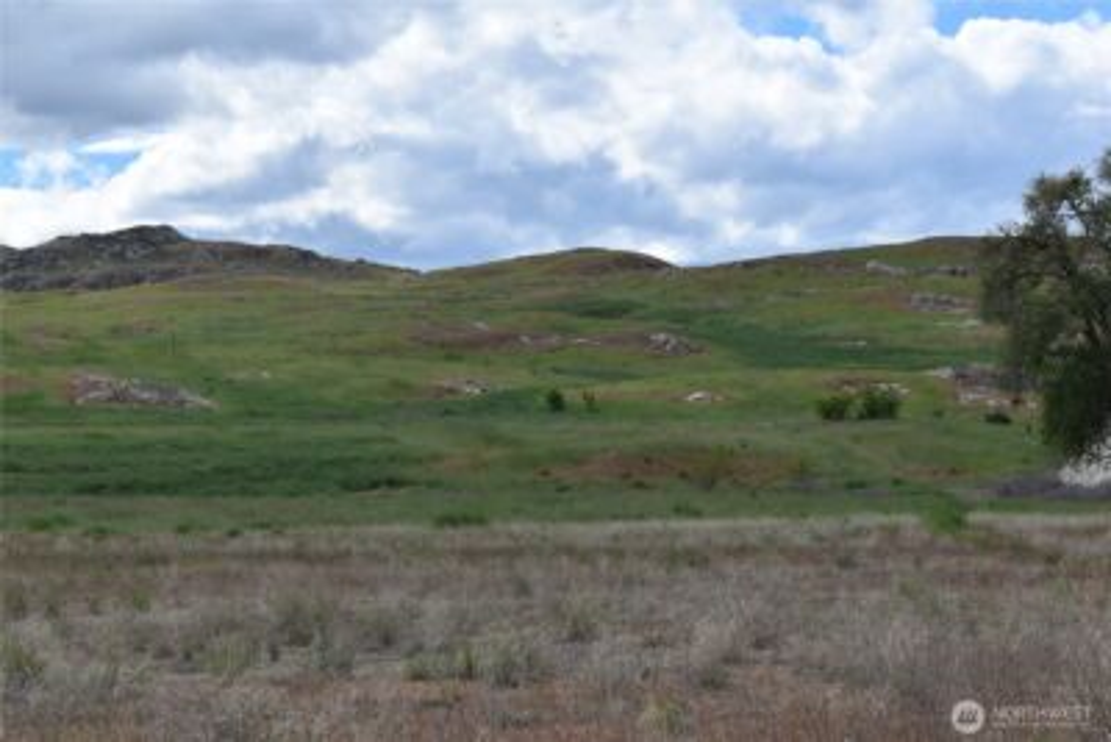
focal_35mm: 82
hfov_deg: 24.6
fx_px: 2547
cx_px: 556
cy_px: 371
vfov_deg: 16.6
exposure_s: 1/320
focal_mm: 55
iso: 100
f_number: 9
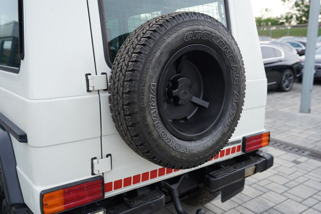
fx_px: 294
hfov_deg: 57.2
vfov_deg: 40.0
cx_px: 160
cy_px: 107
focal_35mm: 33
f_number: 4
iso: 100
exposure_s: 1/60
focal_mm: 33
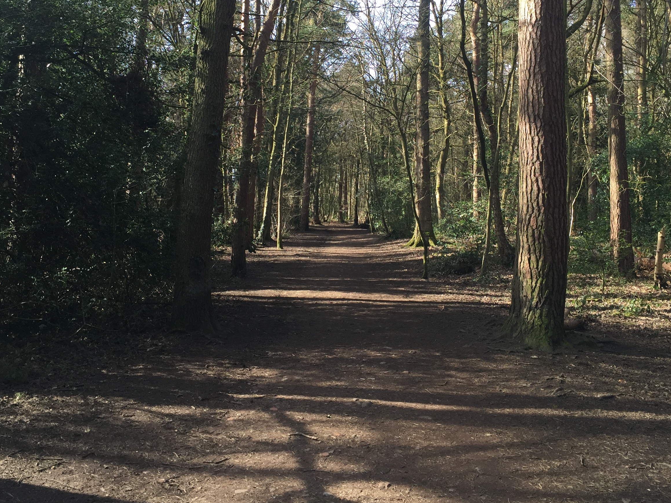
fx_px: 795
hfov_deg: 45.8
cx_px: 339
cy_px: 159
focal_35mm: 41
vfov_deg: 34.7
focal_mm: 4.15
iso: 32
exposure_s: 1/222
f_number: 2.2
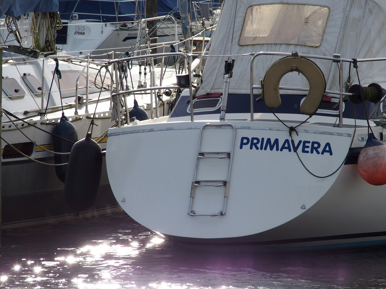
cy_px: 138
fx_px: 3524
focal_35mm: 316
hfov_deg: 6.3
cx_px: 196
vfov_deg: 4.7
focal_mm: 64.3
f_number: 4.5
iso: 100
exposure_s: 1/400
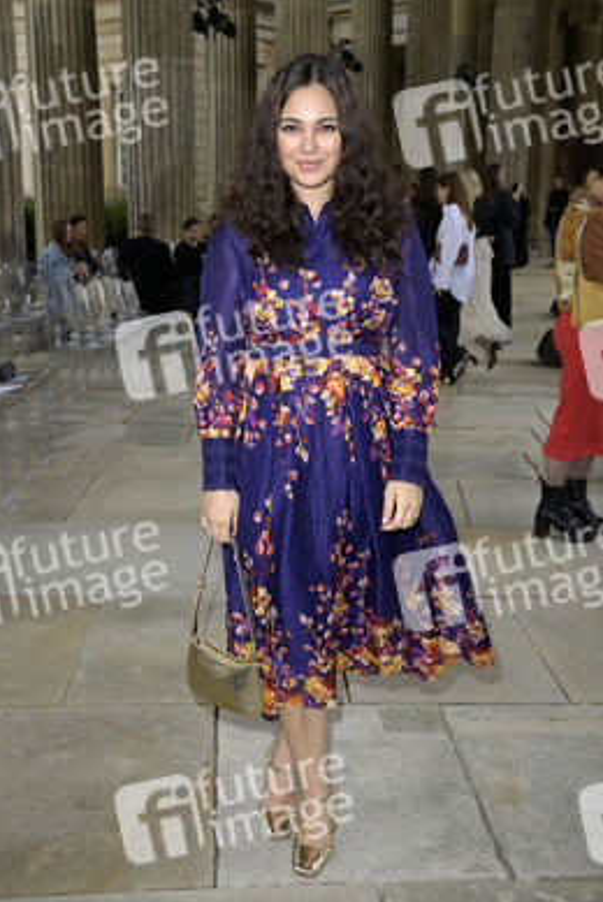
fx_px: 978
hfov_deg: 34.3
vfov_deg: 49.5
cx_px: 302
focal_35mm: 39
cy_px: 461
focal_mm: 38
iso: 500
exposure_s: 1/160
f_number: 5.6
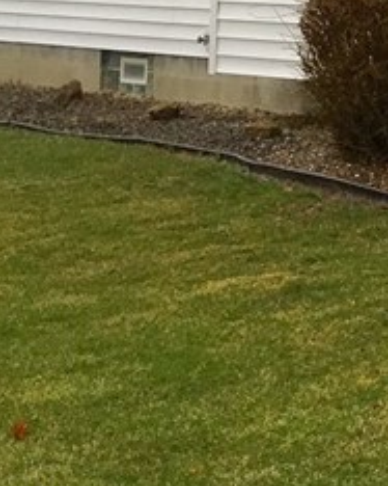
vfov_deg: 14.4
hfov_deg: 10.5
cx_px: 954
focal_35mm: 124
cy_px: -255
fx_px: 1781
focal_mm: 4.15
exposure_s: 1/320
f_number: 2.2
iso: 25
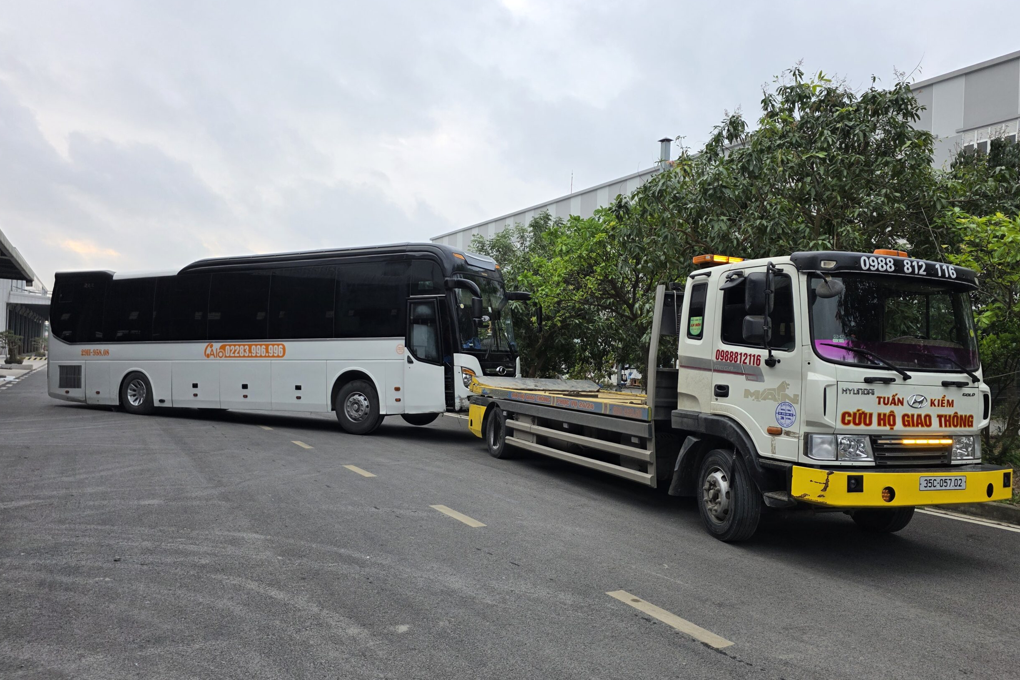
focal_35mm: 25
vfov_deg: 51.3
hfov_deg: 71.5
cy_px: 354
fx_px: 708
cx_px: 521
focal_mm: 6.3
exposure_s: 1/359
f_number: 1.7
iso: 40
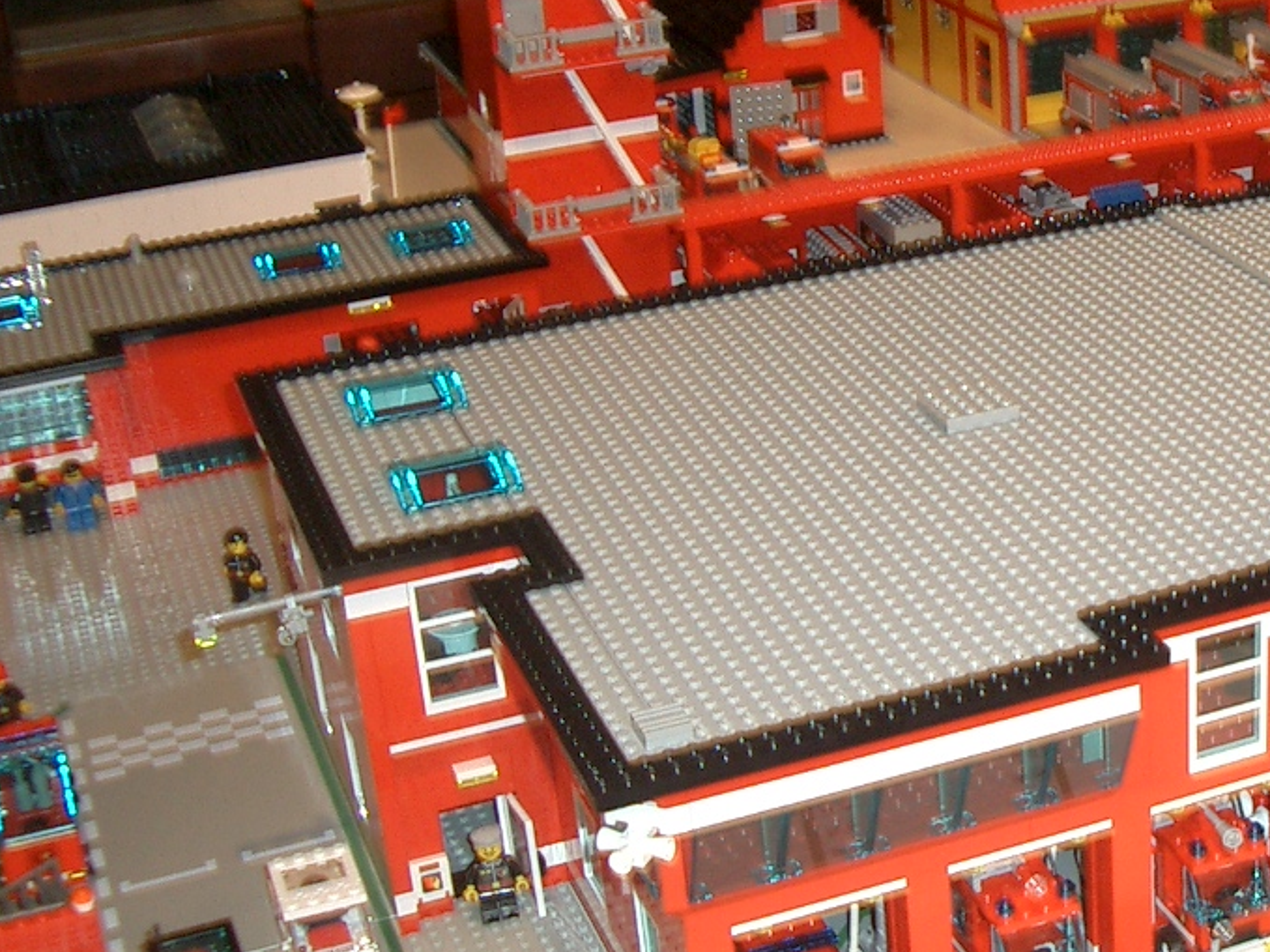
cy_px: 410
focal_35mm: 66
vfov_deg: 22.2
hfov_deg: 28.4
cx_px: 1115
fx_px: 2421
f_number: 2.6
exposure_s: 1/40
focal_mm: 5.8
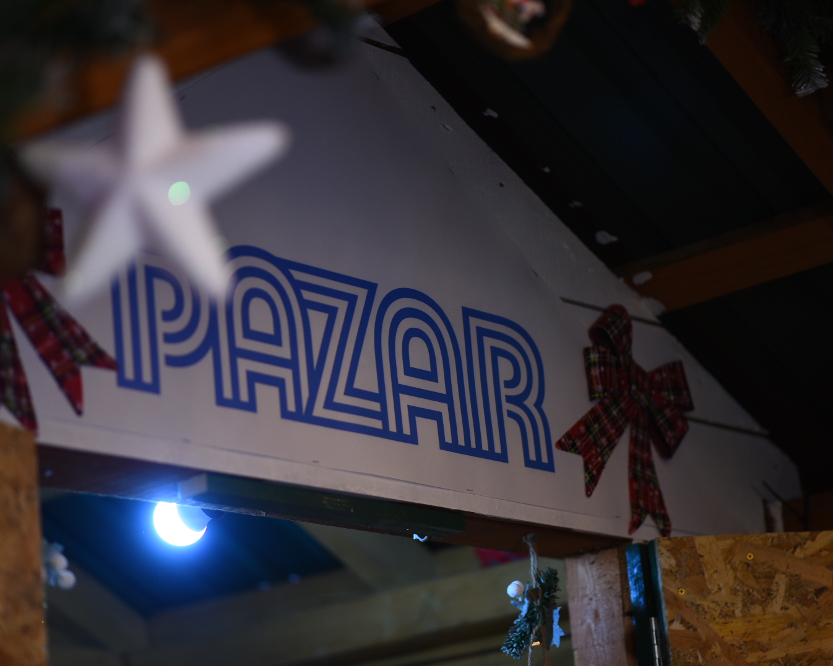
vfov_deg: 16.0
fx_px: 2367
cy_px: 333
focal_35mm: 96
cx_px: 400
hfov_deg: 20.0
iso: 500
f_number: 1.8
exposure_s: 1/125
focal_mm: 85
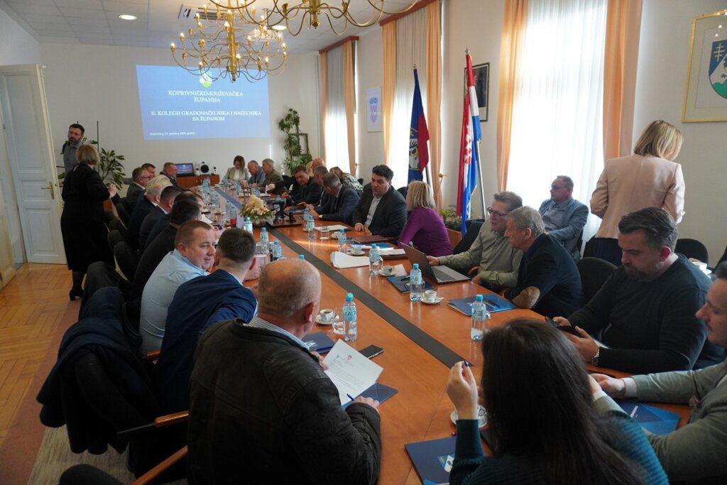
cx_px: 364
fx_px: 485
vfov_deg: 53.1
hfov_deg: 73.7
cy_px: 242
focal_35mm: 24
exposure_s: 1/200
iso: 1250
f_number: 3.5
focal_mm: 16
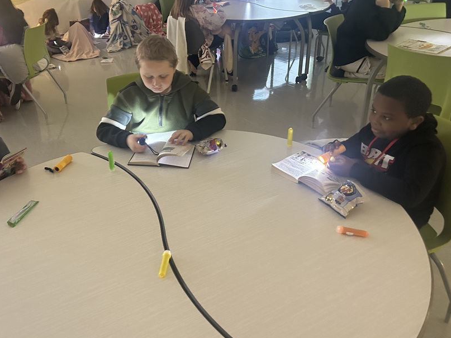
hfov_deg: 54.9
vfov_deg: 42.8
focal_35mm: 33
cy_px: 139
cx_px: 177
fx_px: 430
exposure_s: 1/30
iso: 640
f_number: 1.5
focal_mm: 5.7
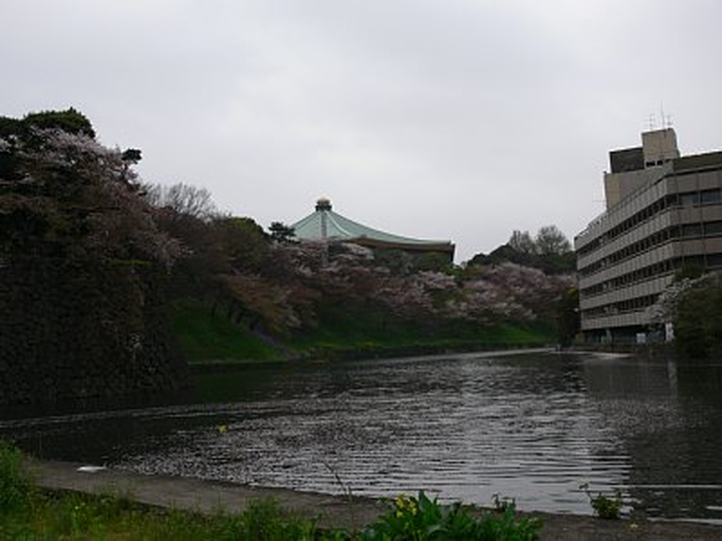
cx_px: 361
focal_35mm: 35
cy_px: 270
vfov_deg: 40.7
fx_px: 730
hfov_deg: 52.6
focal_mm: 7.4
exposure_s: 1/60
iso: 80
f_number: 4
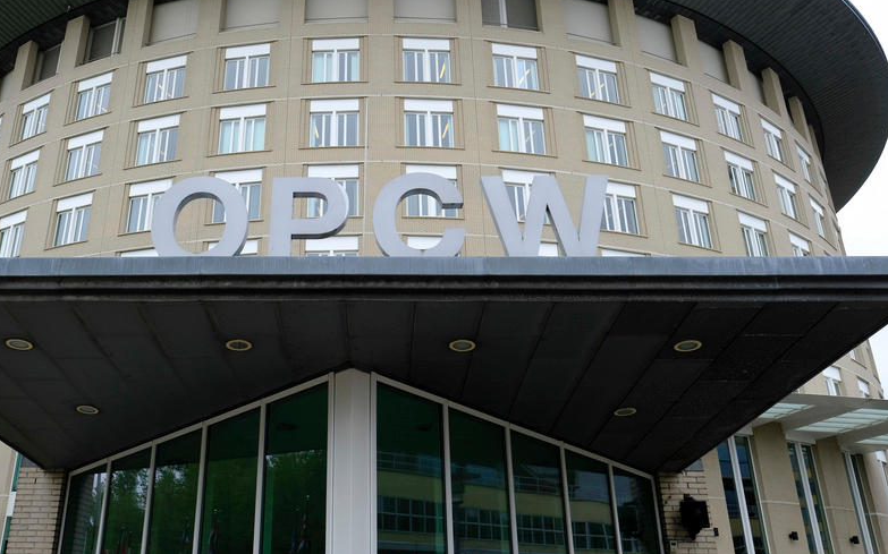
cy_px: 211
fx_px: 774
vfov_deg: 39.2
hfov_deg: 59.2
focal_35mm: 32
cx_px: 355
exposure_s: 1/250
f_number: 5
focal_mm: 16
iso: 400
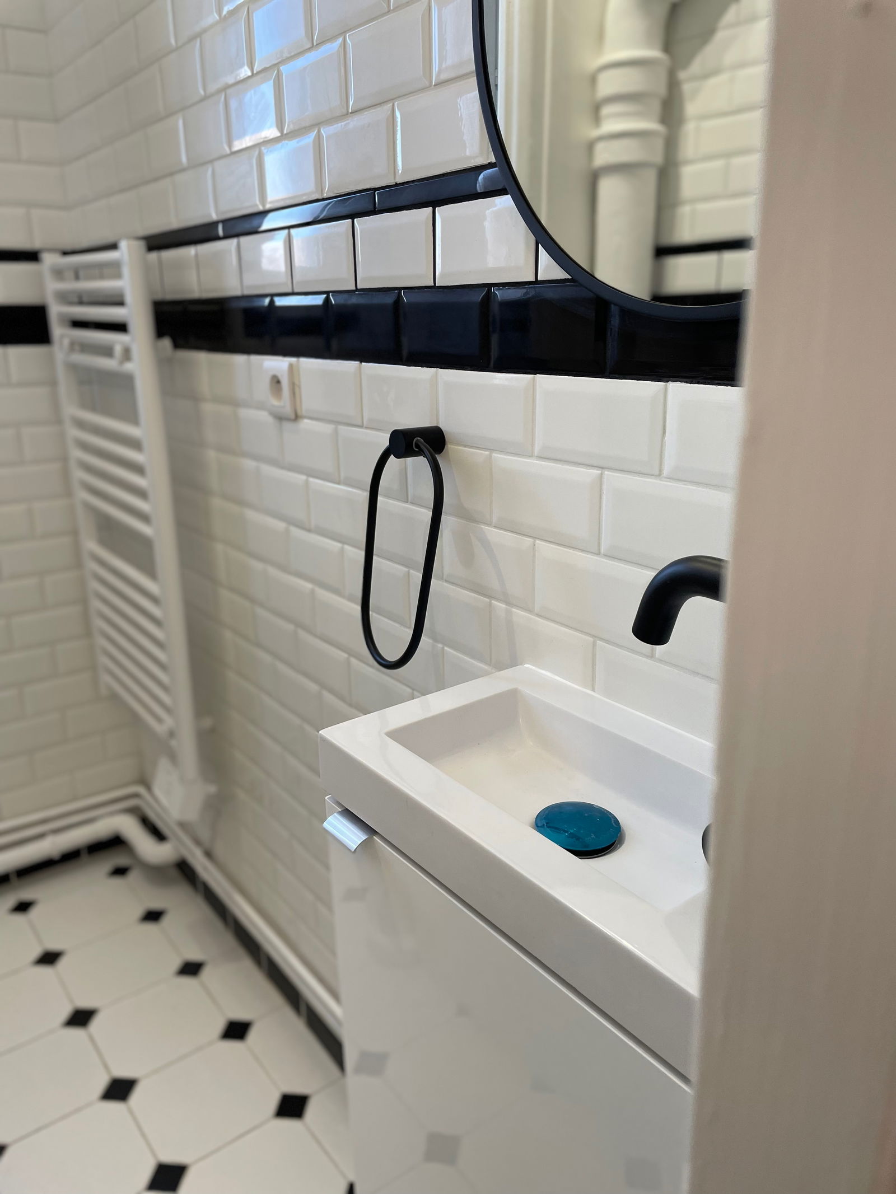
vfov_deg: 67.3
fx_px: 897
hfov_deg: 53.1
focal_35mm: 26
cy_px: 597
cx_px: 448
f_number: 1.6
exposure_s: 1/100
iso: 80
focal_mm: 4.2
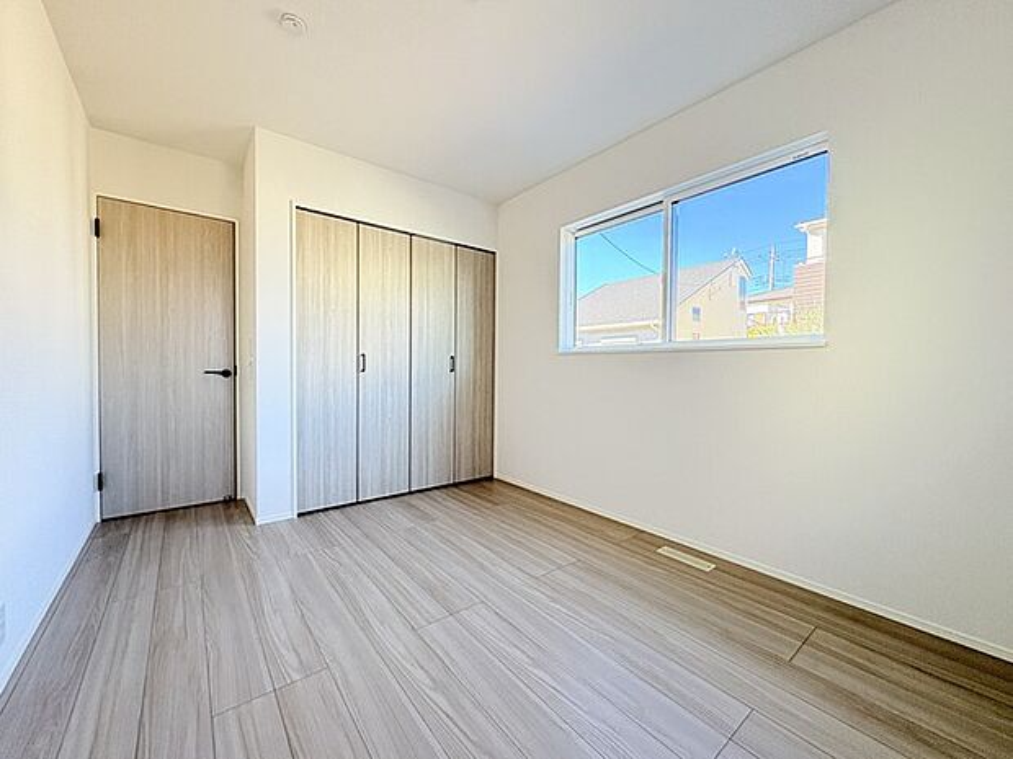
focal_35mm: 14
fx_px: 410
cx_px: 506
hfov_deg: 102.1
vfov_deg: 85.7
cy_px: 380
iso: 200
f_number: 2.2
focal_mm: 2.22
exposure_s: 1/99
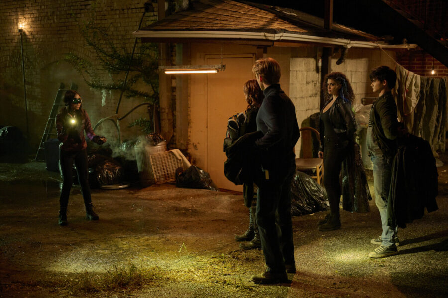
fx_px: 560
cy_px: 149
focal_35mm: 45
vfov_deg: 29.9
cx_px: 224
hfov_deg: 43.6
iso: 3200
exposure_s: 1/125
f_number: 2.8
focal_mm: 45
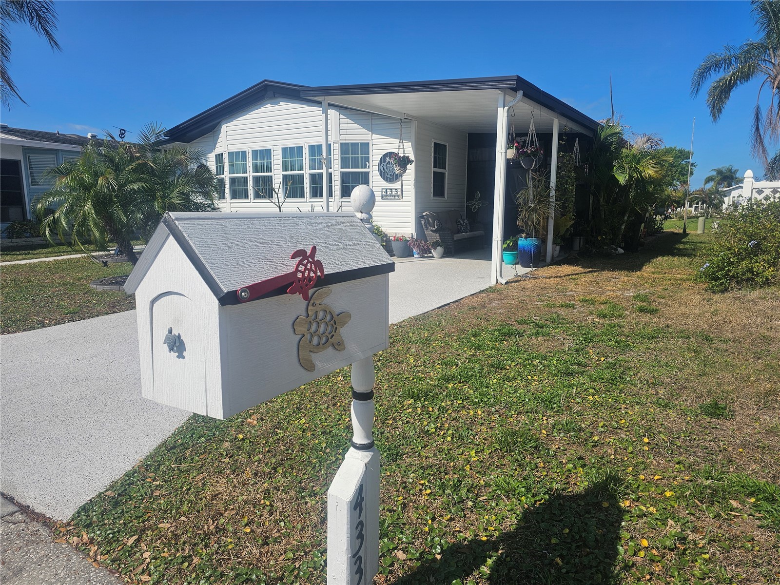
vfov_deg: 58.9
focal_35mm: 23
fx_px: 518
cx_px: 390
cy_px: 292
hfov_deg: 73.9
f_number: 1.7
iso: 10
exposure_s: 1/1336
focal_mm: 6.3
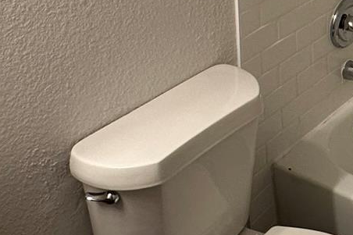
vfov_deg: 18.2
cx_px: 446
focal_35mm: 66
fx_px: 647
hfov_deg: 26.4
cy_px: -123
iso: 160
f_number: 2.2
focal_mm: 2.22
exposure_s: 1/120
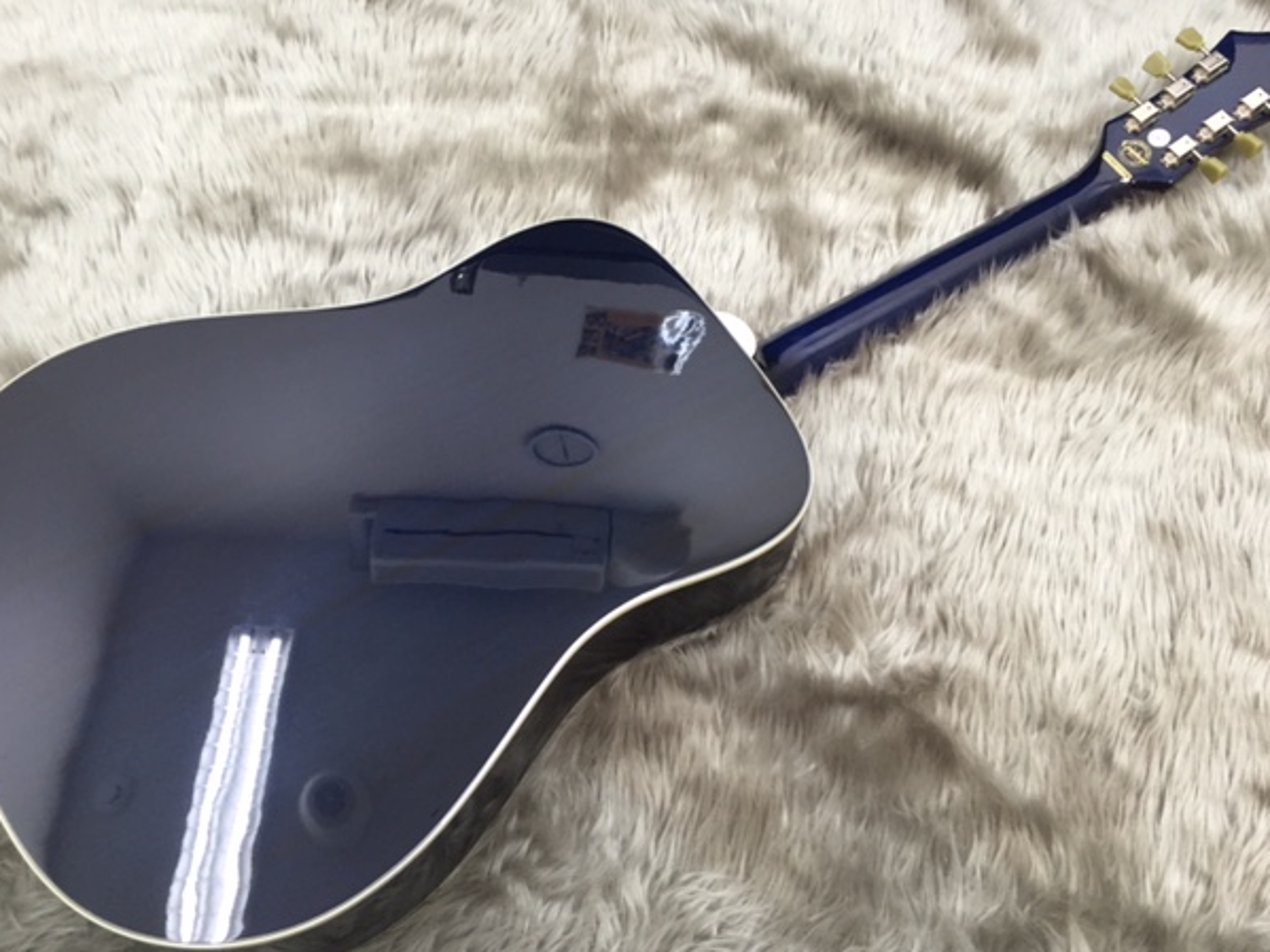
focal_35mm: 31
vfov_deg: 45.4
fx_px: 1137
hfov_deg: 58.4
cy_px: 471
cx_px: 634
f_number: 2.2
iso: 125
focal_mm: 4.15
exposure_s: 1/30
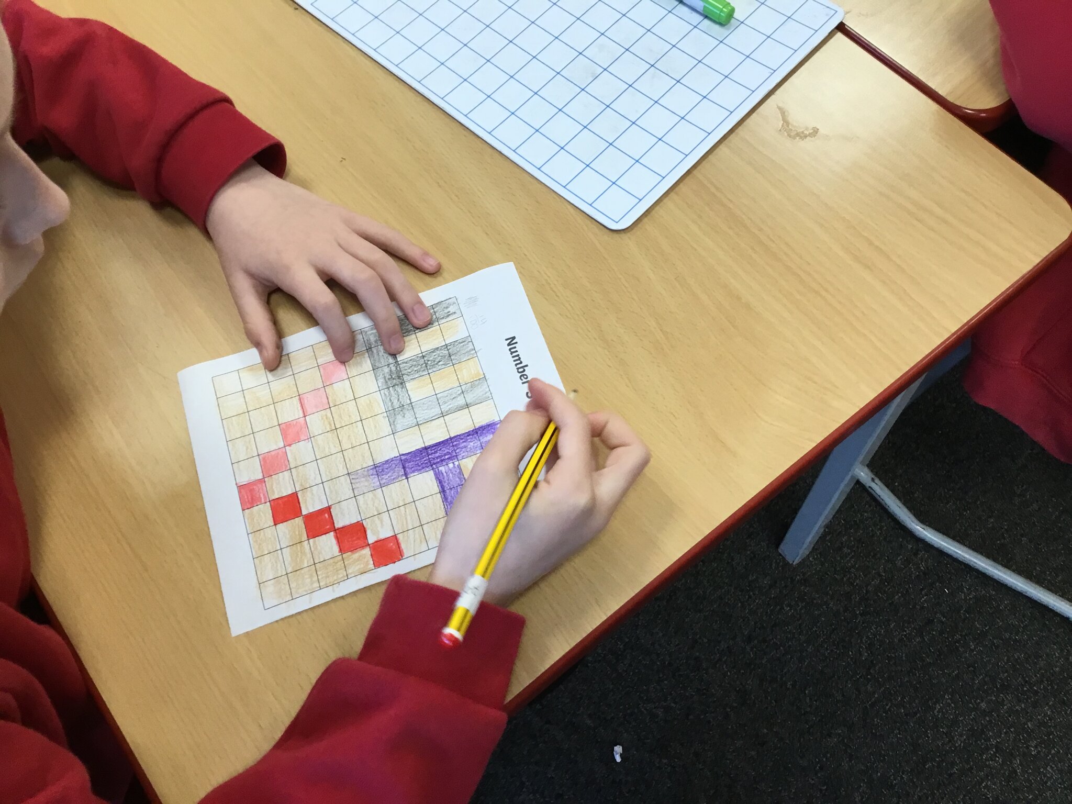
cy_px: 402
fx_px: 960
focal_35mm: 31
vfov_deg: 45.4
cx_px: 536
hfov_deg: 58.4
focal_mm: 3.3
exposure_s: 1/33
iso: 40
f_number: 2.4
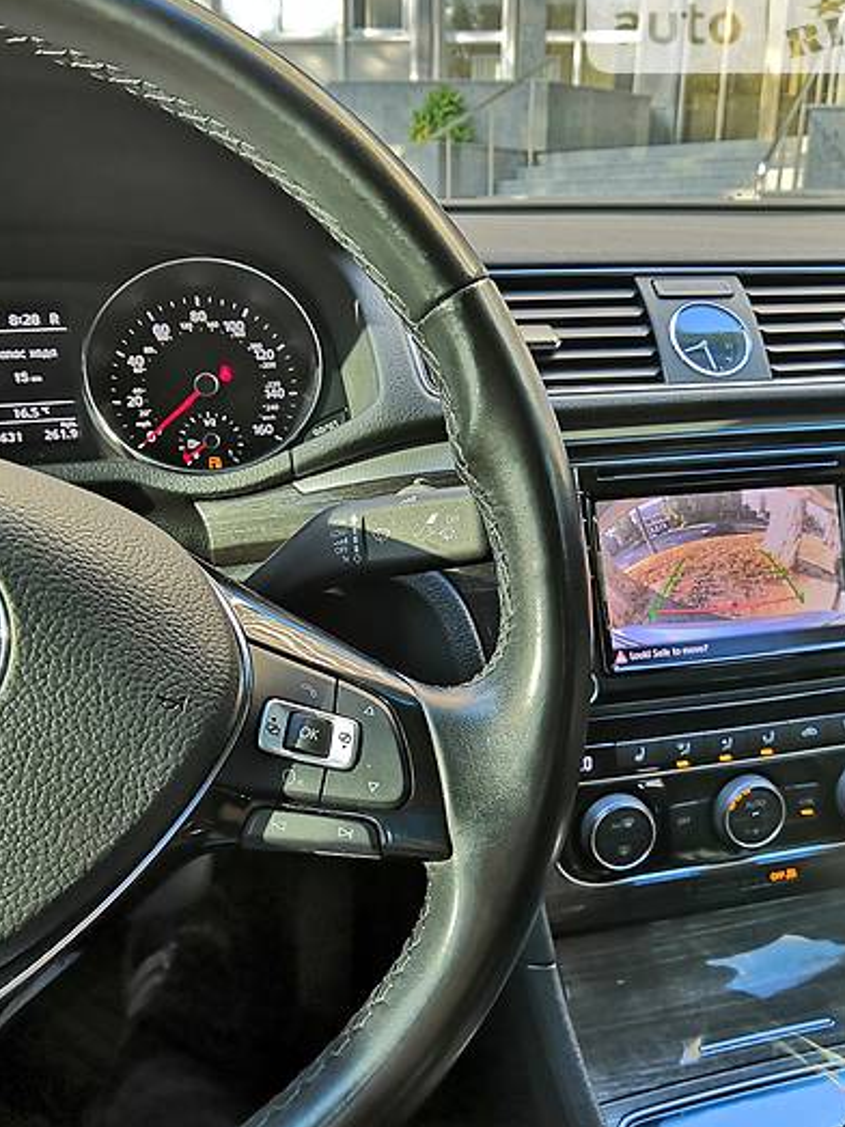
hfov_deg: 45.4
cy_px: 601
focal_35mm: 31
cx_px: 444
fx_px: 1009
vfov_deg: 58.3
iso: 125
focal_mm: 4
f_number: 1.8
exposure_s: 1/50
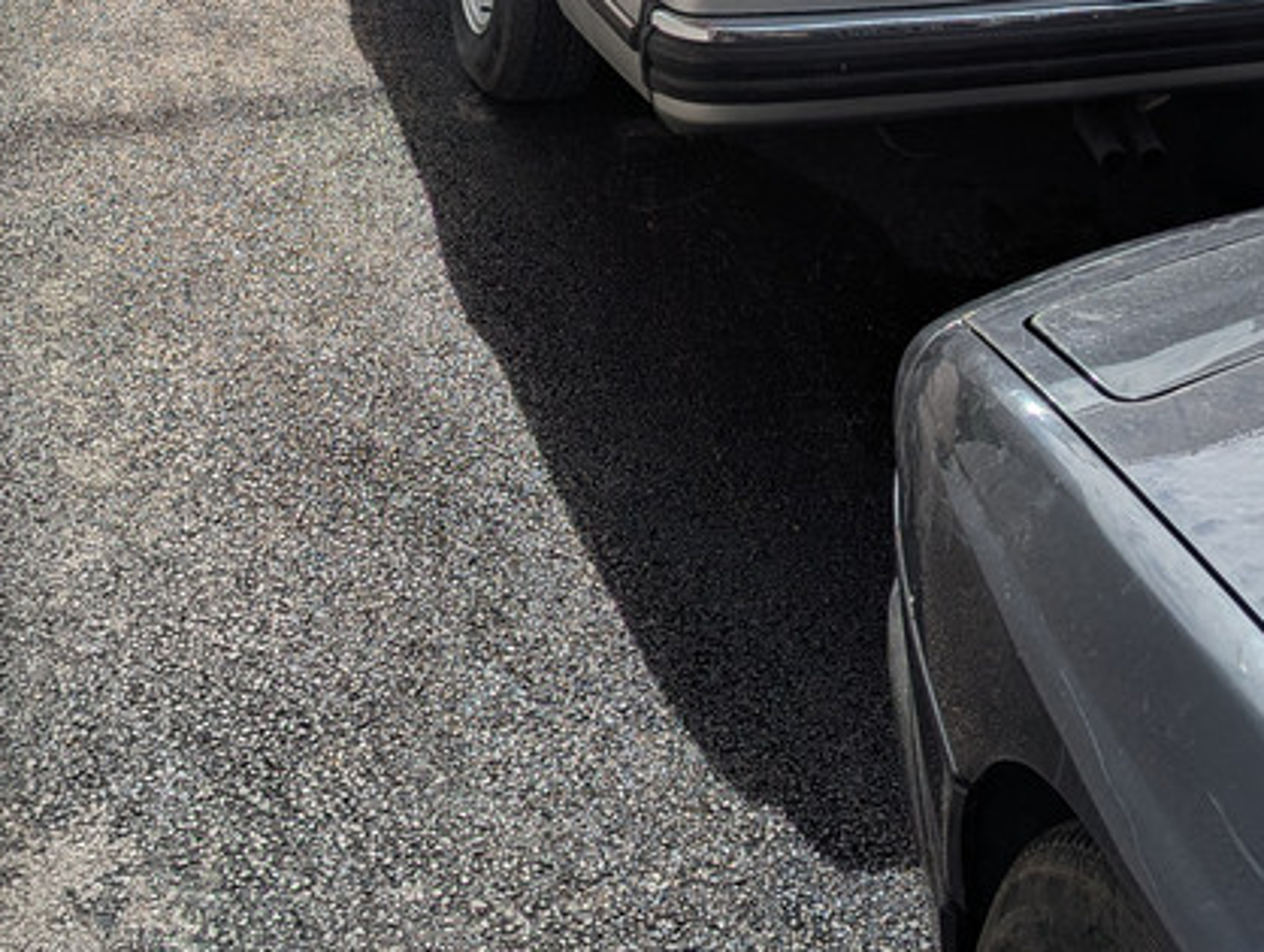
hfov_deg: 31.5
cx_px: 794
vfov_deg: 22.8
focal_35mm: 61
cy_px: -82
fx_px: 2231
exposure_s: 1/7519
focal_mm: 6.81
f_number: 1.85
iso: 56
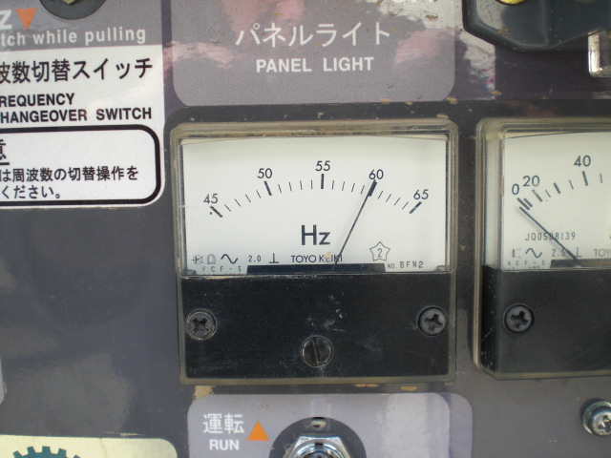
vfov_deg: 37.7
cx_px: 306
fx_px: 671
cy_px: 229
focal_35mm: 38
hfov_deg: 49.0
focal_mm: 6.3
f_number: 3.1
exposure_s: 1/160
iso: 64
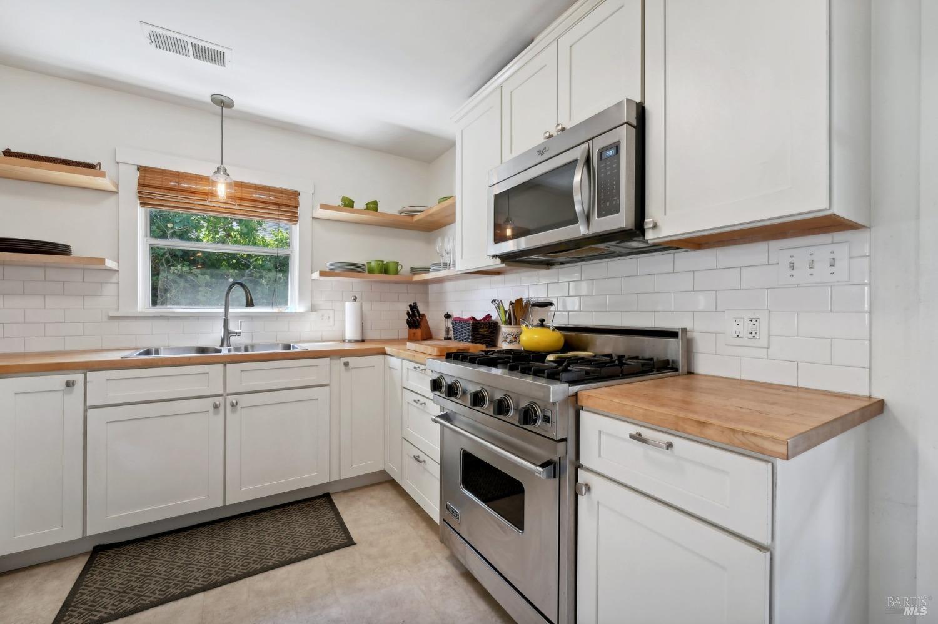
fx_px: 365
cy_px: 312
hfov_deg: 104.3
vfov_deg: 81.2
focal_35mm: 14
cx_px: 469
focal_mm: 14
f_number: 8
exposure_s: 1/30
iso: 800
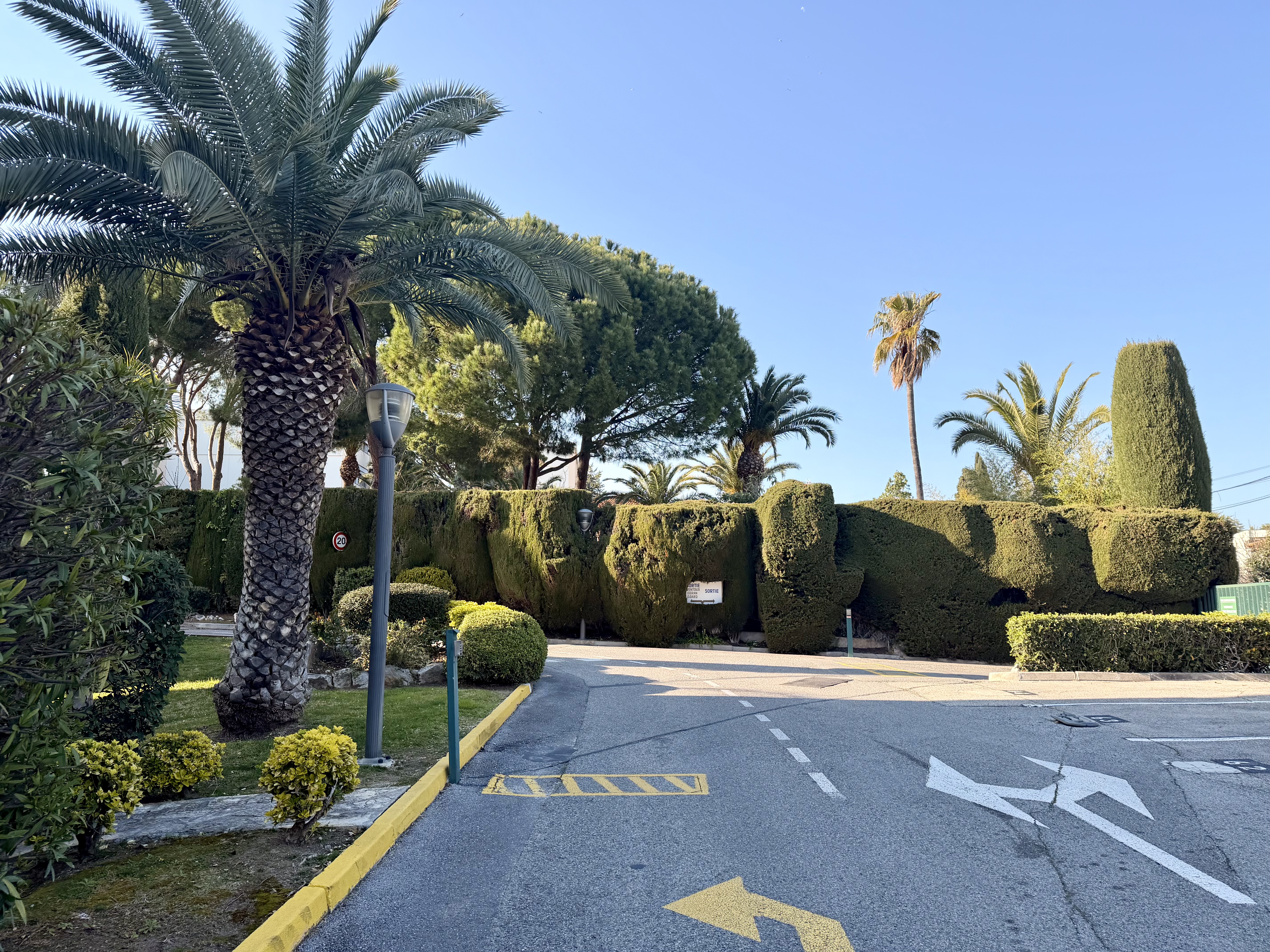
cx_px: 635
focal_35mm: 24
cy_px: 476
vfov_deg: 56.8
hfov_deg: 71.6
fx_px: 881
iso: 80
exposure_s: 1/1855
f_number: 1.78
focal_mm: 6.76
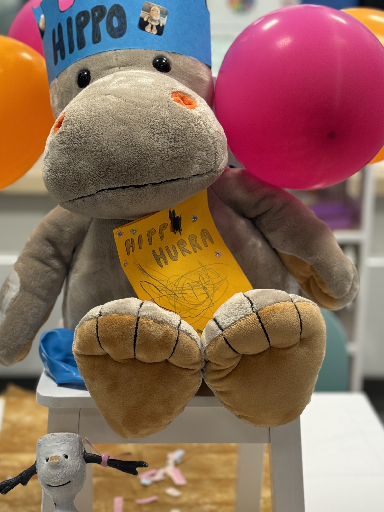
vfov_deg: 26.3
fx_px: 1094
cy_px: 269
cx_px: 175
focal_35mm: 74
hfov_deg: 19.9
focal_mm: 6.86
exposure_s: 1/50
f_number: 1.78
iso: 64
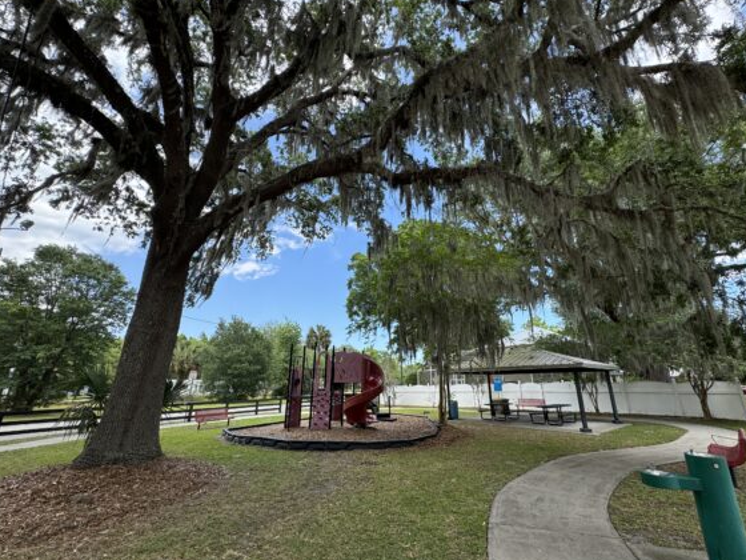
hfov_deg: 98.1
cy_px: 281
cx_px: 393
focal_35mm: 15
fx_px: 323
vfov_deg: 81.7
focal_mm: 2.22
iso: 40
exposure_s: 1/625
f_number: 2.2
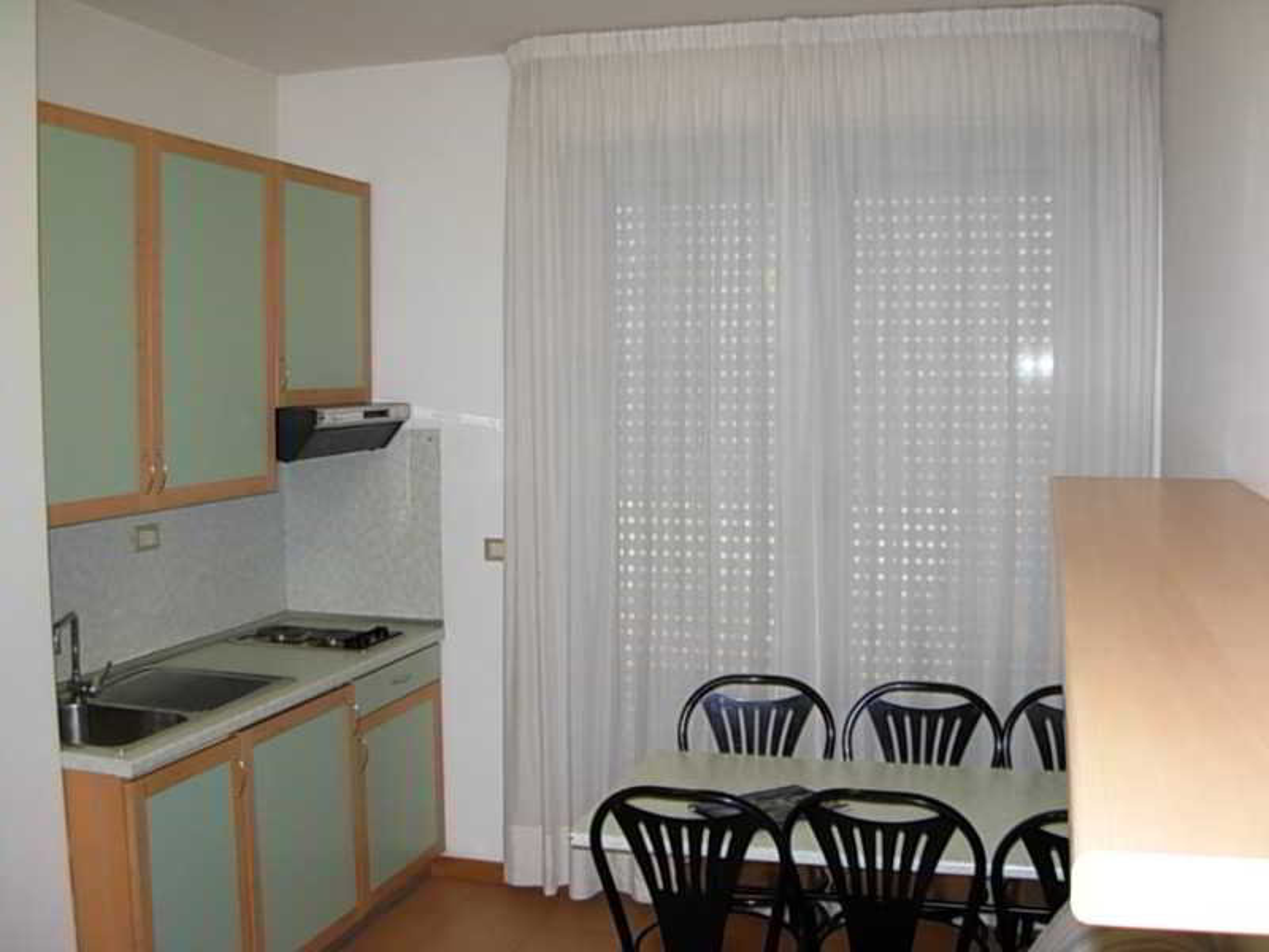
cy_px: 476
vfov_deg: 37.7
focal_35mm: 38
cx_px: 634
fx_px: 1393
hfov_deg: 49.0
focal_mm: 6.3
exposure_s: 1/40.3
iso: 141
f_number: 2.9
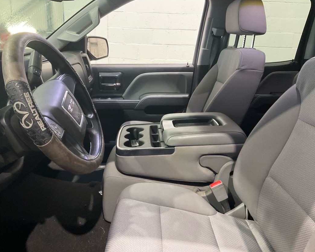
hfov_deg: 57.2
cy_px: 126
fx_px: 289
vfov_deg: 47.1
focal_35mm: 31
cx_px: 156
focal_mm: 3
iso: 250
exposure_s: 1/40
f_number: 1.8
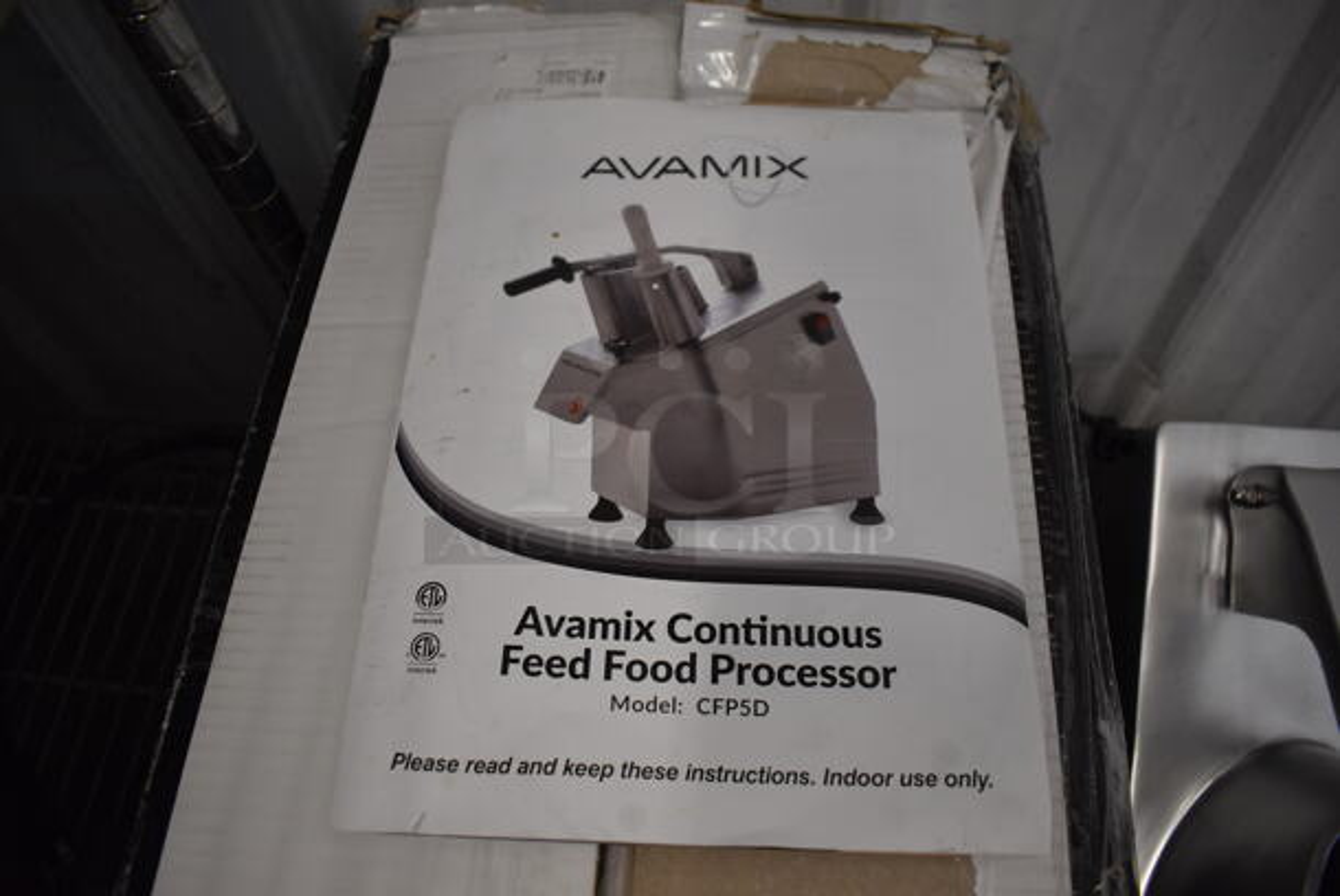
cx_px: 670
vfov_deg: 48.0
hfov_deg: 67.3
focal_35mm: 27
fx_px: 1006
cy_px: 448
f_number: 3.5
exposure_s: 1/160
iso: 800
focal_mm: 18
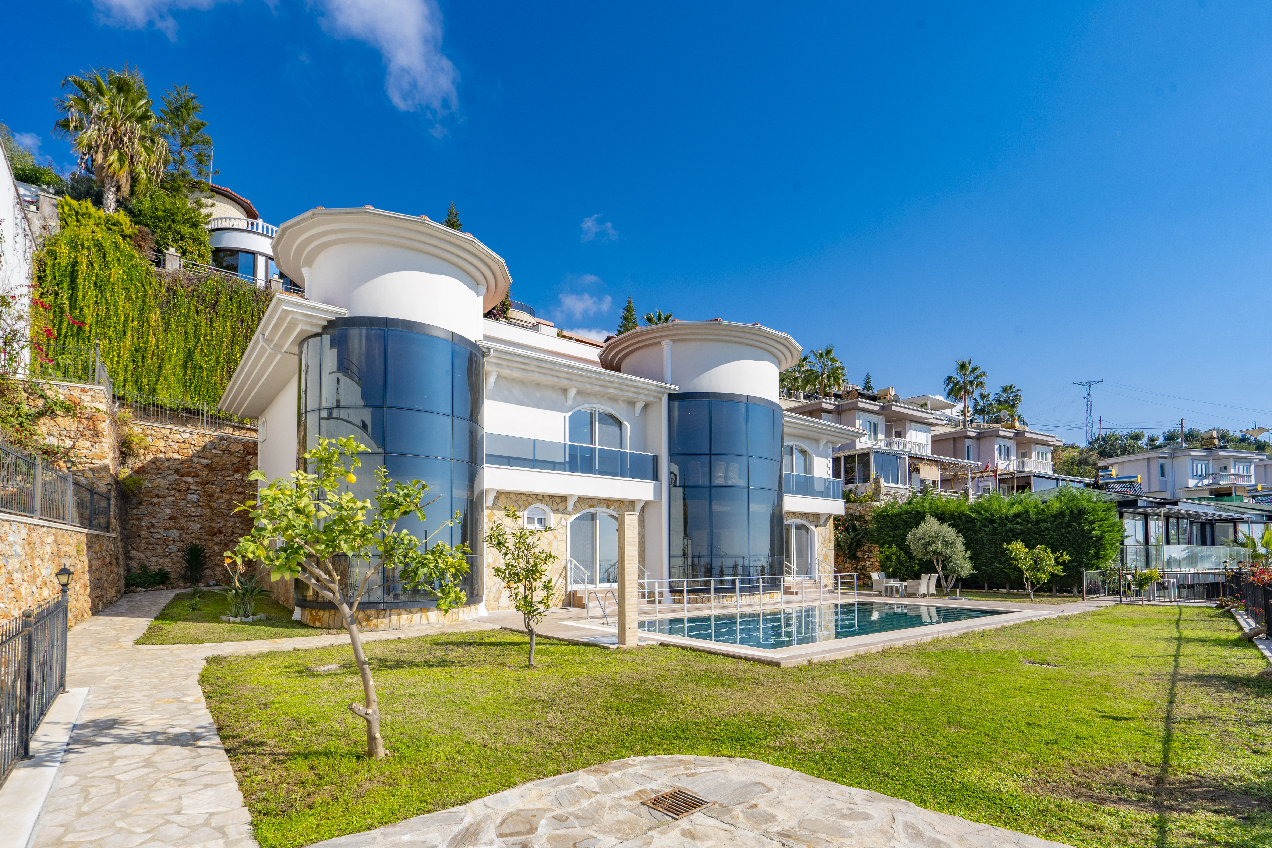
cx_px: 636
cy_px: 424
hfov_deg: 96.7
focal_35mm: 16
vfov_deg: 73.7
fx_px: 565
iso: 320
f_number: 13
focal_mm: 16
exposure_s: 1/250
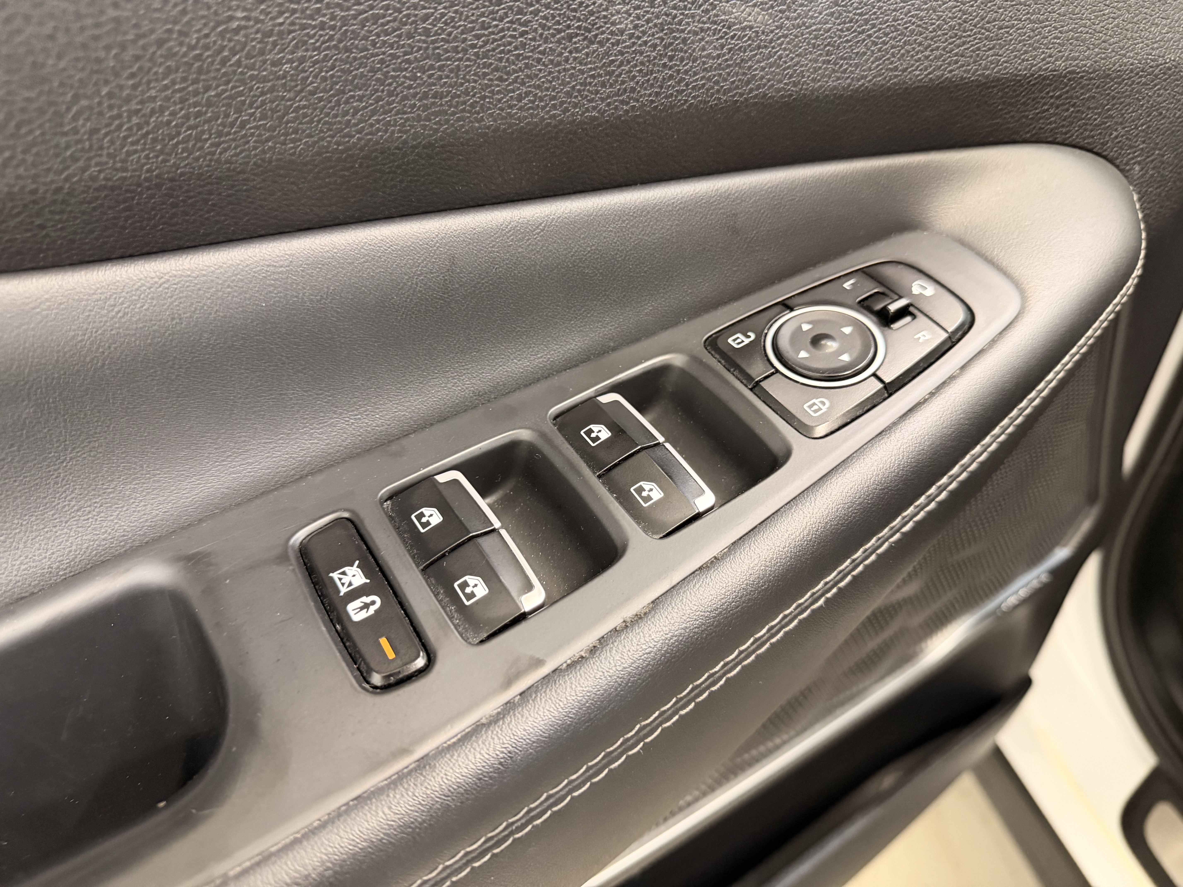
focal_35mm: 24
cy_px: 444
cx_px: 592
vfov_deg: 56.8
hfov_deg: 71.6
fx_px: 820
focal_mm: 6.76
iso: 640
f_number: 1.78
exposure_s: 1/33
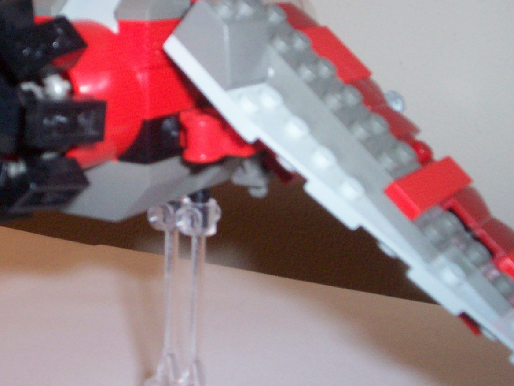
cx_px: 163
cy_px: 164
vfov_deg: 20.7
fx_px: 1054
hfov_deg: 27.2
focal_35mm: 71
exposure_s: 1/64
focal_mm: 5.9
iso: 140
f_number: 4.5
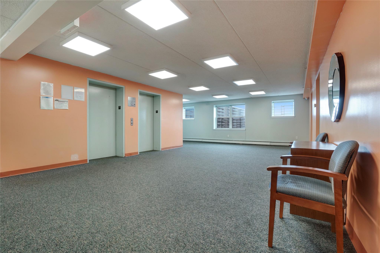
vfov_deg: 77.3
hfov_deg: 100.4
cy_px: 126
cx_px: 190
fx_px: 158
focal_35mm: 15
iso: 800
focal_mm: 10
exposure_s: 1/30
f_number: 9
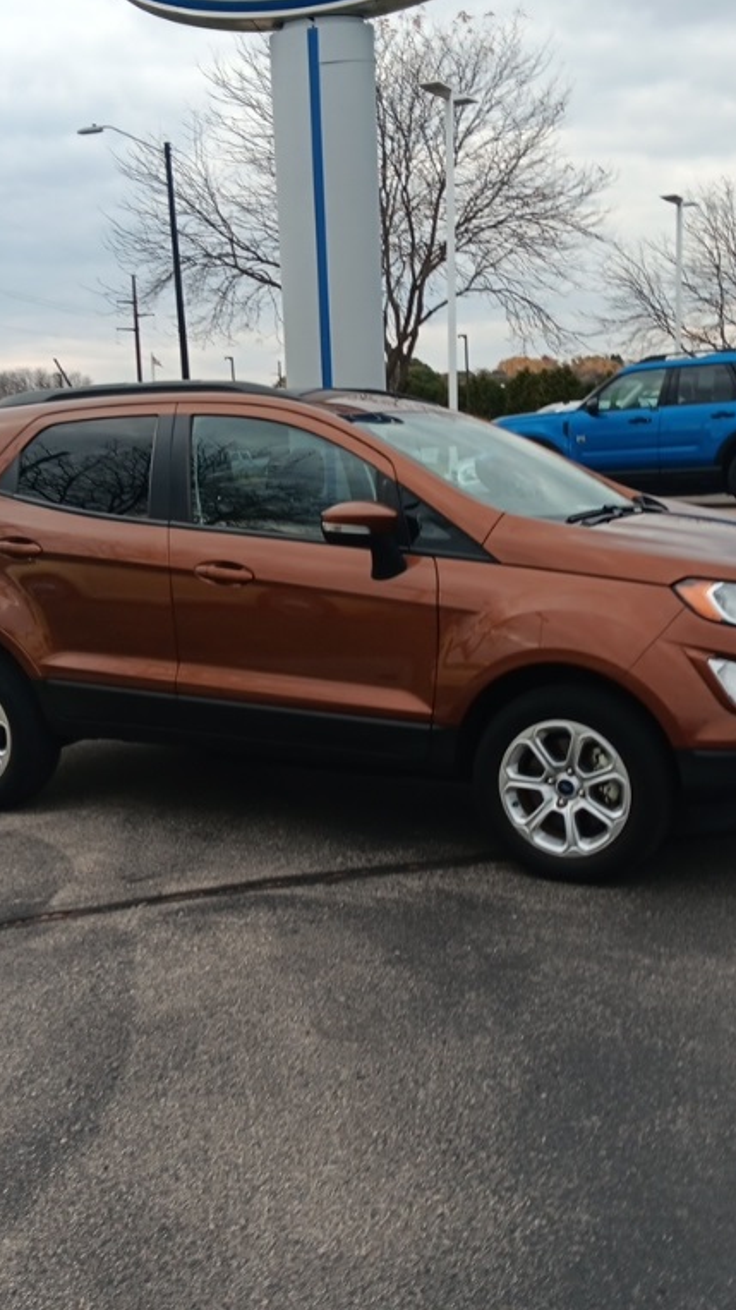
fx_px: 1319
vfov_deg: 52.8
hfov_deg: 31.1
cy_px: 652
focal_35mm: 38
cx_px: 425
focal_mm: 3.98
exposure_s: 1/100
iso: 108
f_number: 1.8
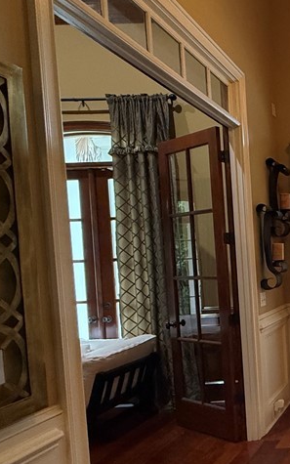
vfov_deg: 59.4
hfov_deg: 27.7
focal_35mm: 32
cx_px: 429
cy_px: 266
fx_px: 405
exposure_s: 1/60
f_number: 2.2
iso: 400
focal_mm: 2.22
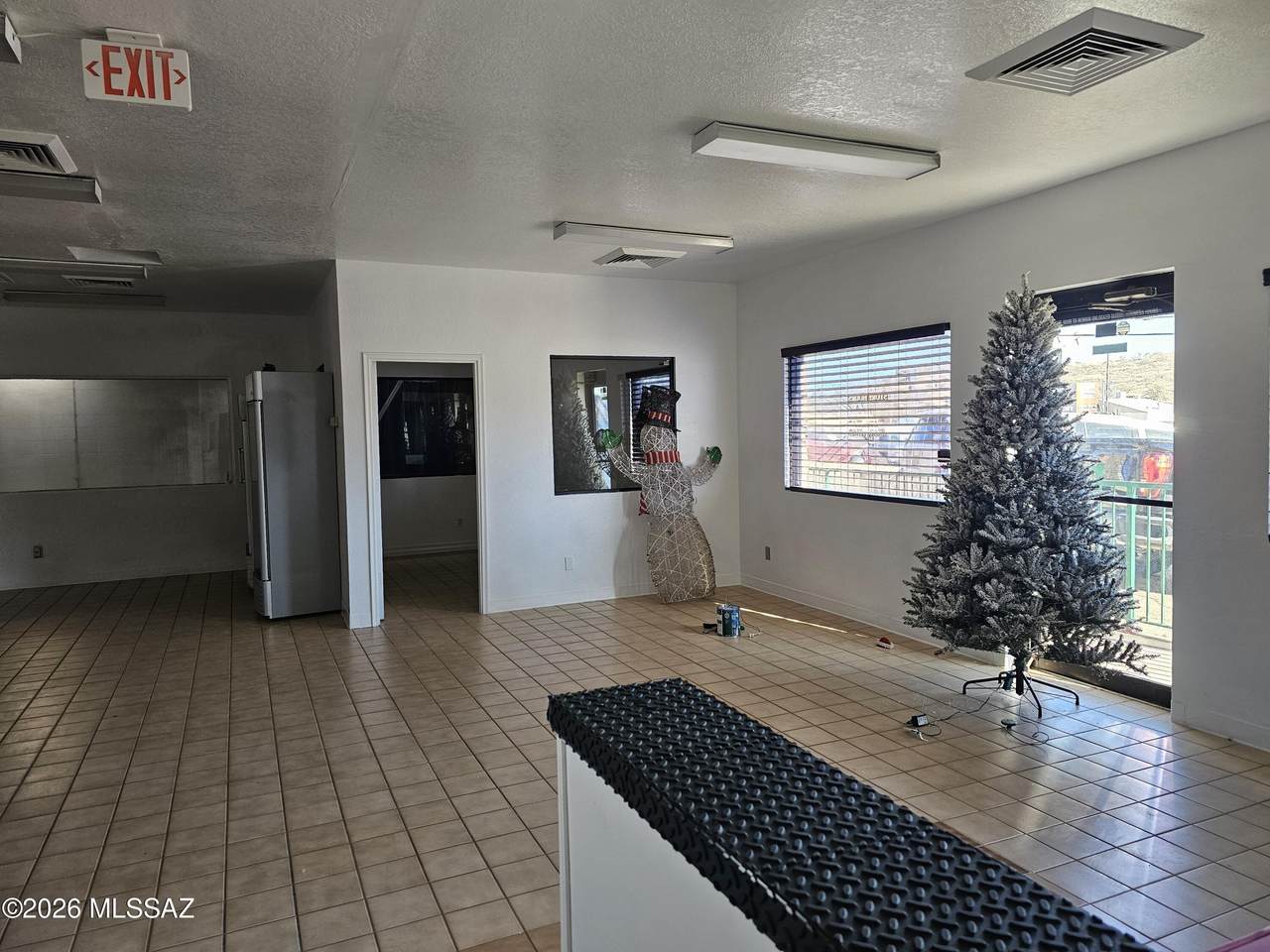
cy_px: 476
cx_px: 635
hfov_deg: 73.9
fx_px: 844
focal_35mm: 23
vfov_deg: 58.9
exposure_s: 1/180
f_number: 1.7
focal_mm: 6.3
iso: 160
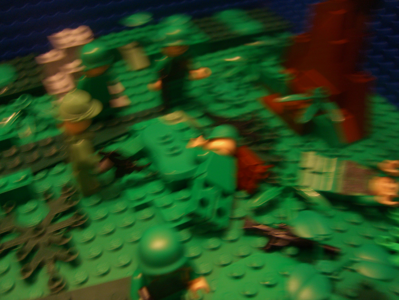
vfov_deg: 37.7
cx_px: 200
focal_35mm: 38
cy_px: 150
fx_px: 438
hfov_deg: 49.0
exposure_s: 1/8
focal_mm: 7.9
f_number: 2.8
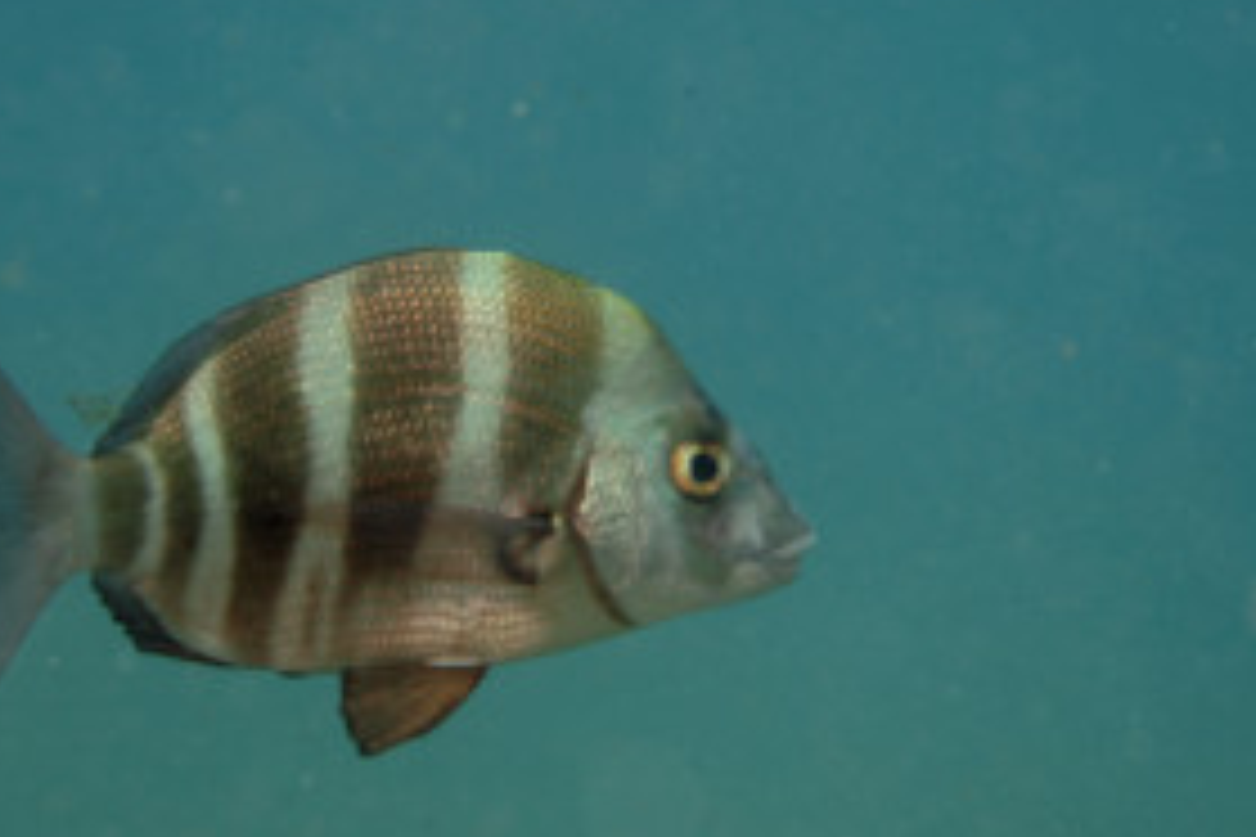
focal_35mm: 86
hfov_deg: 23.6
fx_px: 3000
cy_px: 430
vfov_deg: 15.9
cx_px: 540
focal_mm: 60
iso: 500
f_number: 14
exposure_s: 1/160
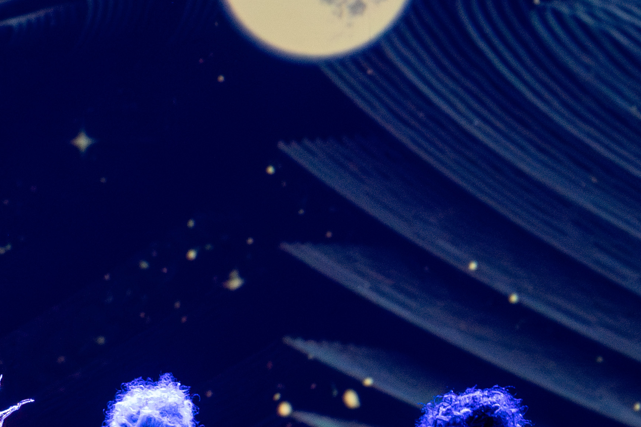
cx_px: -62
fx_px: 4896
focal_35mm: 275
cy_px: 496
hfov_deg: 7.4
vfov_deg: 5.0
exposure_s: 1/100
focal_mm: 81
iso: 3200
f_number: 4.5
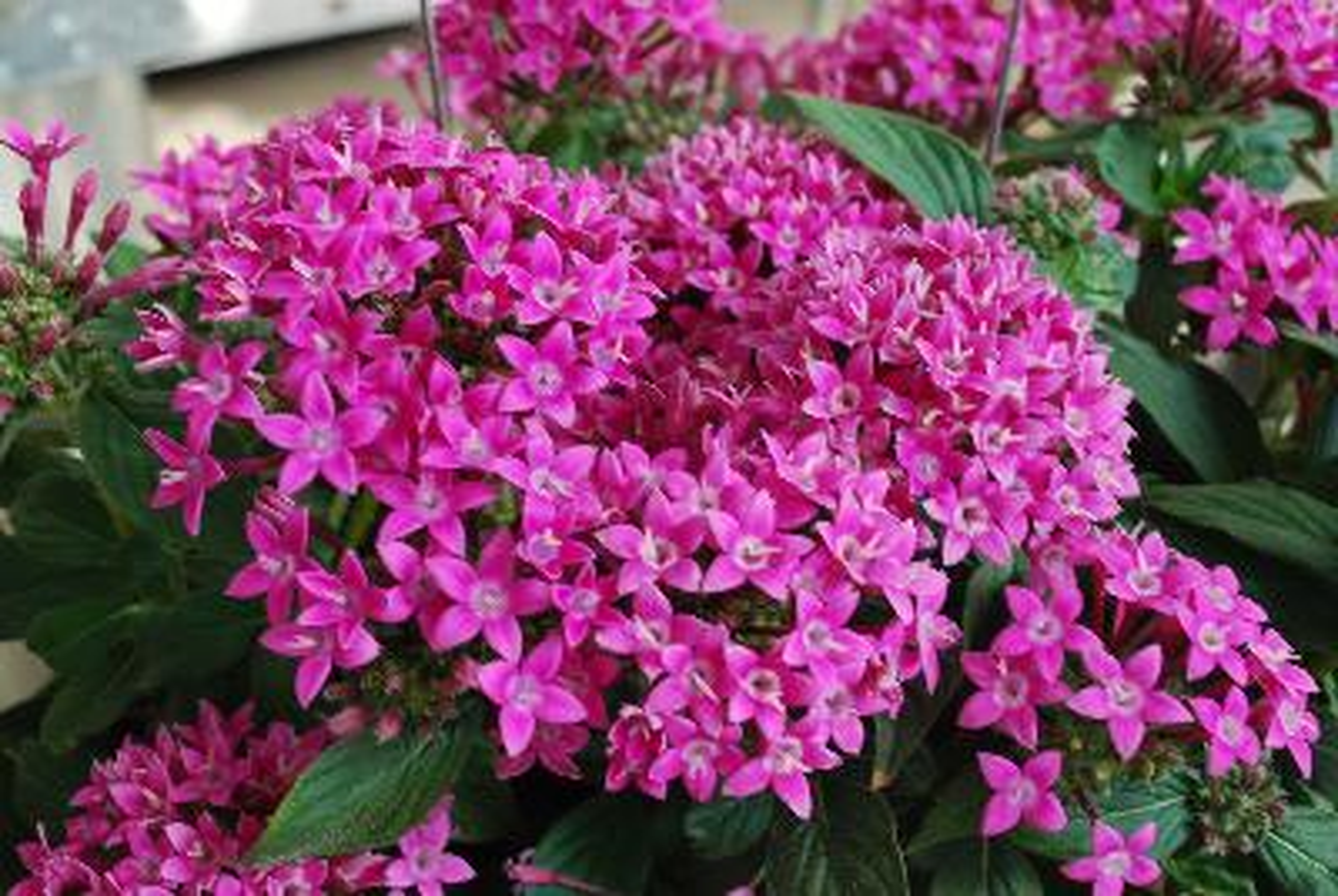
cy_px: 448
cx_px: 669
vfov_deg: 26.6
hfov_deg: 38.8
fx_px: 1898
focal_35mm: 51
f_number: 8
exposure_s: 1/60
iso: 100
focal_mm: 34
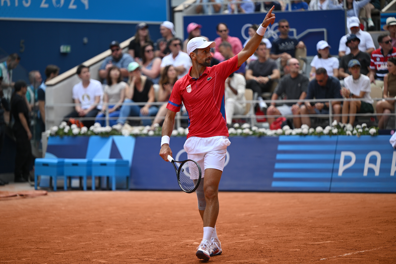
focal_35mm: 170
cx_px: 198
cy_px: 132
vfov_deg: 8.1
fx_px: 1870
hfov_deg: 12.1
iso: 400
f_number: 2.8
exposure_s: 1/2000
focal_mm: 170
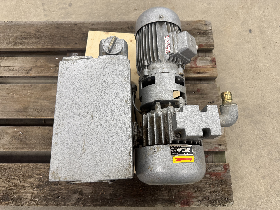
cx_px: 140
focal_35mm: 24
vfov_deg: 56.8
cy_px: 105
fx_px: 194
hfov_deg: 71.6
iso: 160
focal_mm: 6.76
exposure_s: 1/50
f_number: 1.78
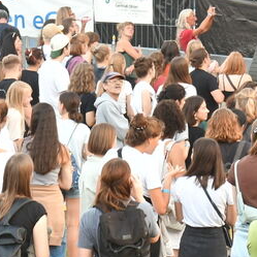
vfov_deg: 5.9
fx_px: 2478
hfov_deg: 5.9
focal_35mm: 295
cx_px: -22
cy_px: 386
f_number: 4.5
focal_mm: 48
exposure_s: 1/80
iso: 800
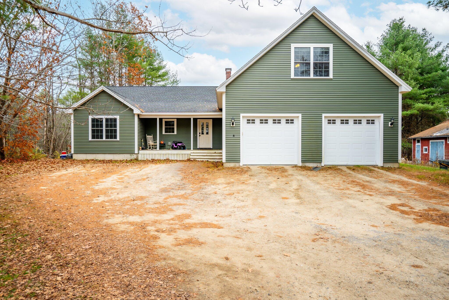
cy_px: 150
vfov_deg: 53.1
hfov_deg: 73.7
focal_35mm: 24
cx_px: 224
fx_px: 299
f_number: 9
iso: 50
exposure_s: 1/40
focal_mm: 24
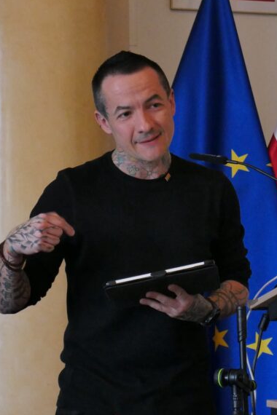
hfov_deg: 8.7
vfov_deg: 13.1
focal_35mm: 157
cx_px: 251
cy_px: 241
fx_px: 1812
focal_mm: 42
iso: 3200
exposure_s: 1/80
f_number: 7.1
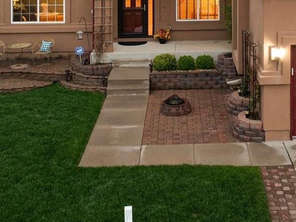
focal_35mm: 65
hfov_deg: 29.4
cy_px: -73
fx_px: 555
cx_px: 224
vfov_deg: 20.4
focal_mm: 12.29
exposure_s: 1/15
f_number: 2.8
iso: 420
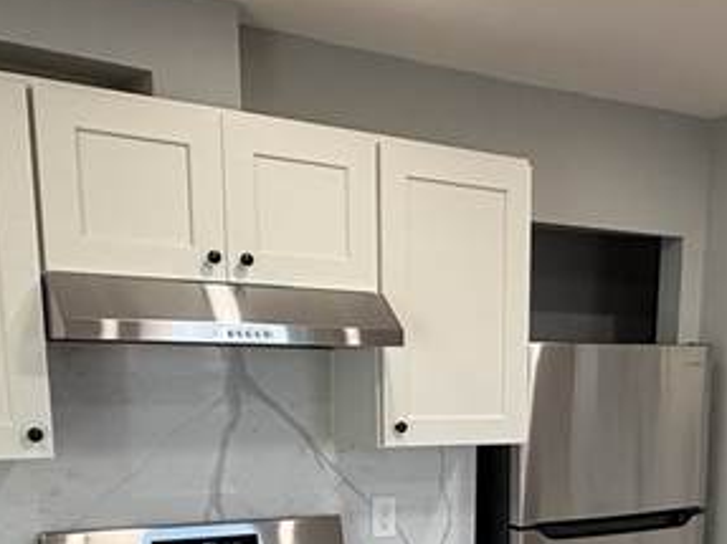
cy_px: 574
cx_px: 578
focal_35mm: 50
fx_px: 1050
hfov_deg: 36.9
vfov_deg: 27.1
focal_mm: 2.22
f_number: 2.2
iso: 200
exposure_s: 1/120
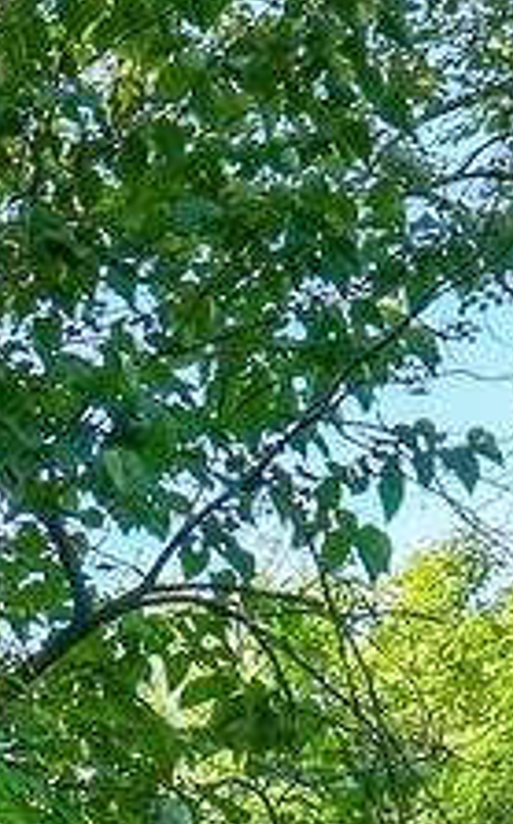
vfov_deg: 12.0
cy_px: 2027
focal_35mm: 137
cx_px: -701
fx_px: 3062
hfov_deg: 8.7
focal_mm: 14.6
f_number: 5.6
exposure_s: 1/800
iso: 640
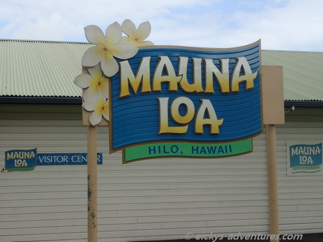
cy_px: 121
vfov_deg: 25.7
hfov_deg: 33.8
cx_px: 162
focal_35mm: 57
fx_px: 532
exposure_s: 1/400
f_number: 5
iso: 100
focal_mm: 10.29
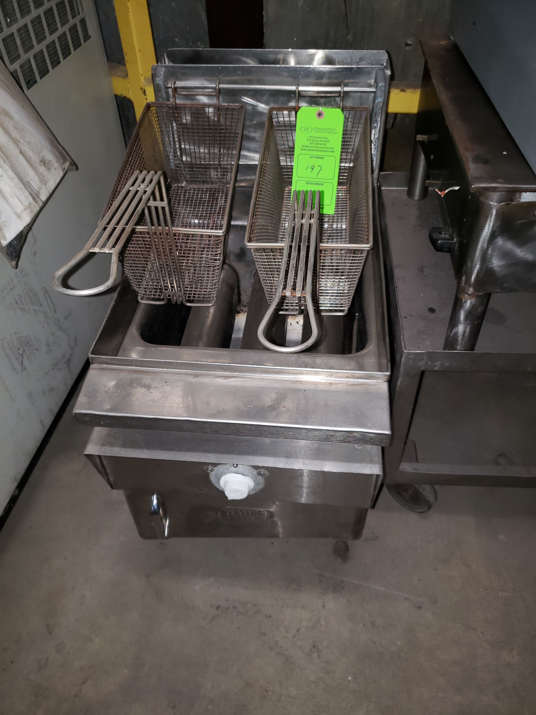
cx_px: 268
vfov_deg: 67.3
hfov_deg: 53.1
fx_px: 537
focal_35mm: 26
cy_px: 358
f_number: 1.5
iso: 80
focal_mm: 4.3
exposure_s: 1/29
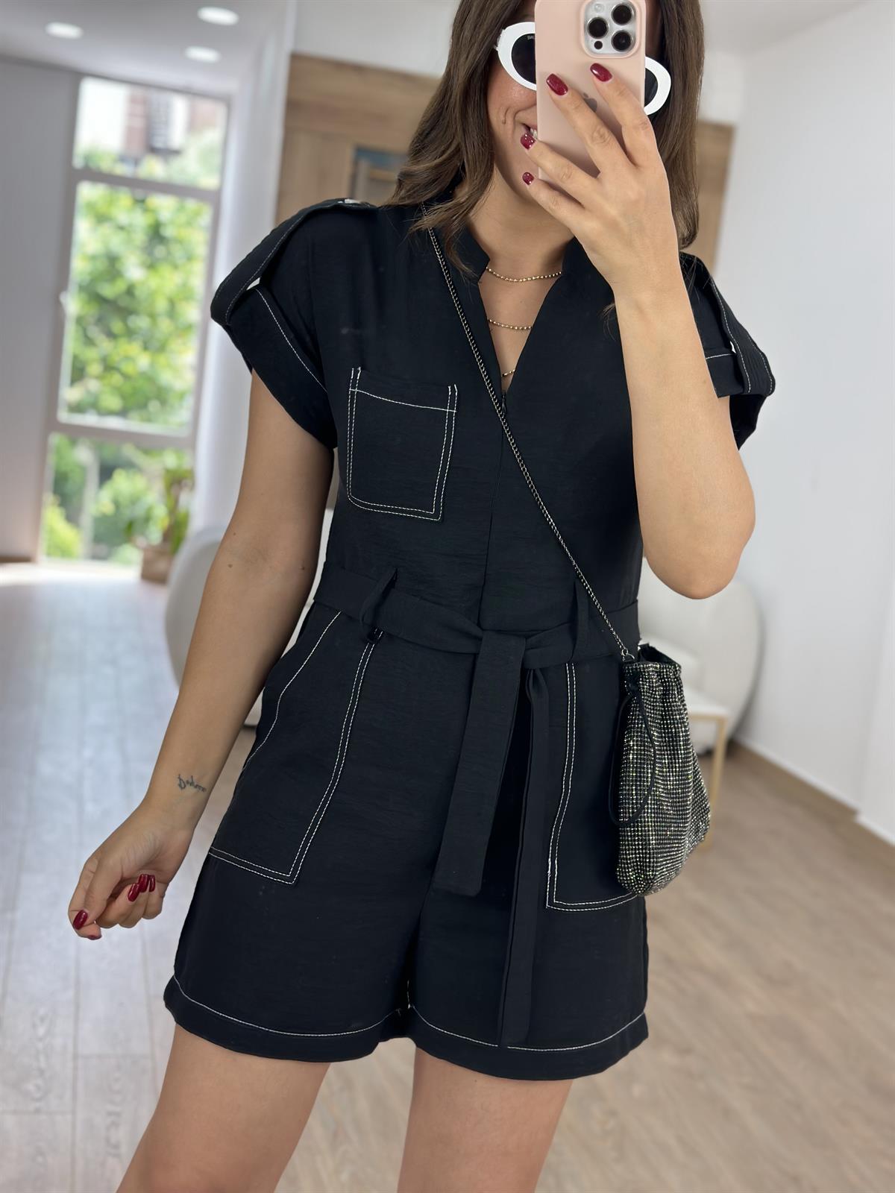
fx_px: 1655
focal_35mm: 48
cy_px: 596
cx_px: 448
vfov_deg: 39.7
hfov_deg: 30.3
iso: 80
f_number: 1.78
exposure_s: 1/264
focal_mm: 6.86
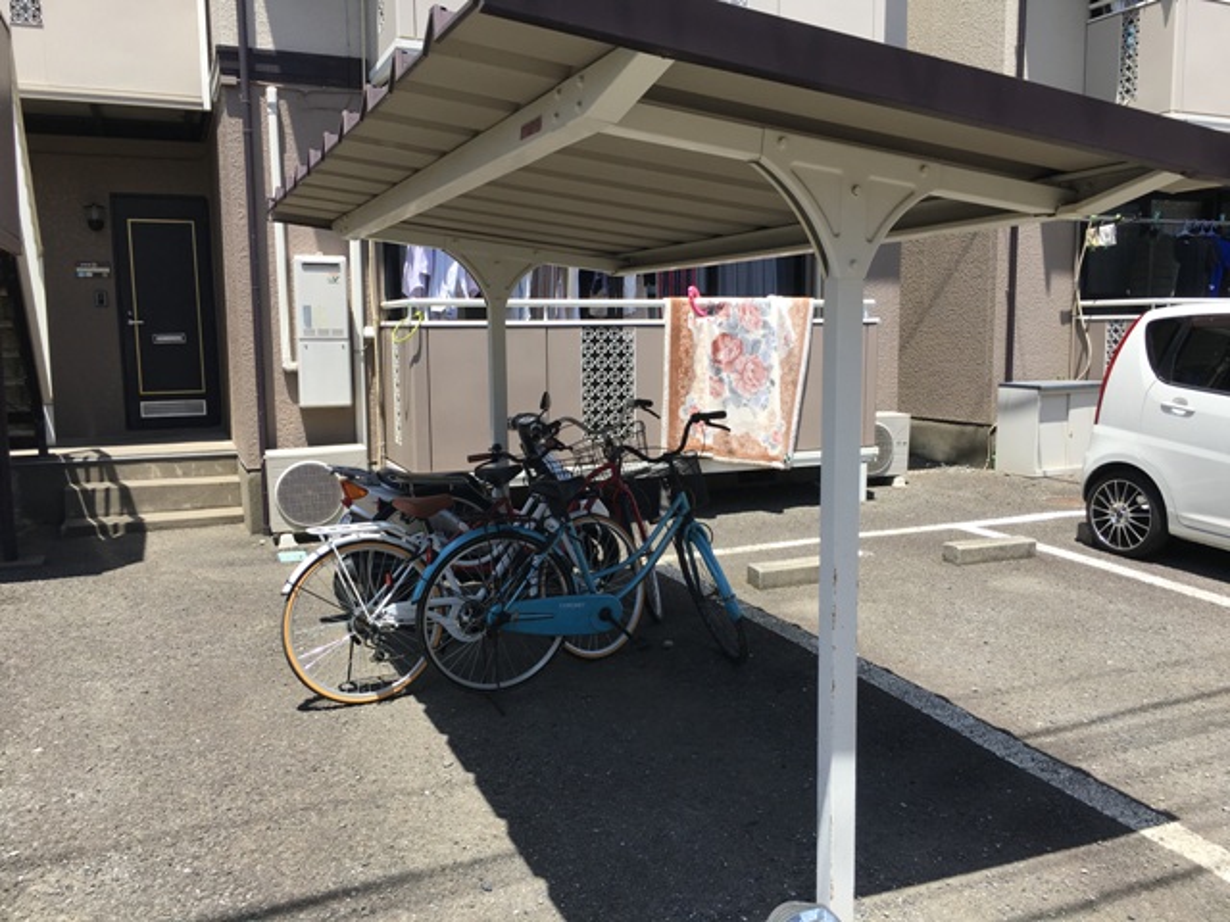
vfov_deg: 48.2
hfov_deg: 61.7
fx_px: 1030
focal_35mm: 29
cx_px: 615
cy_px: 461
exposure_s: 1/962
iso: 25
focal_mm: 4.15
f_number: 2.2
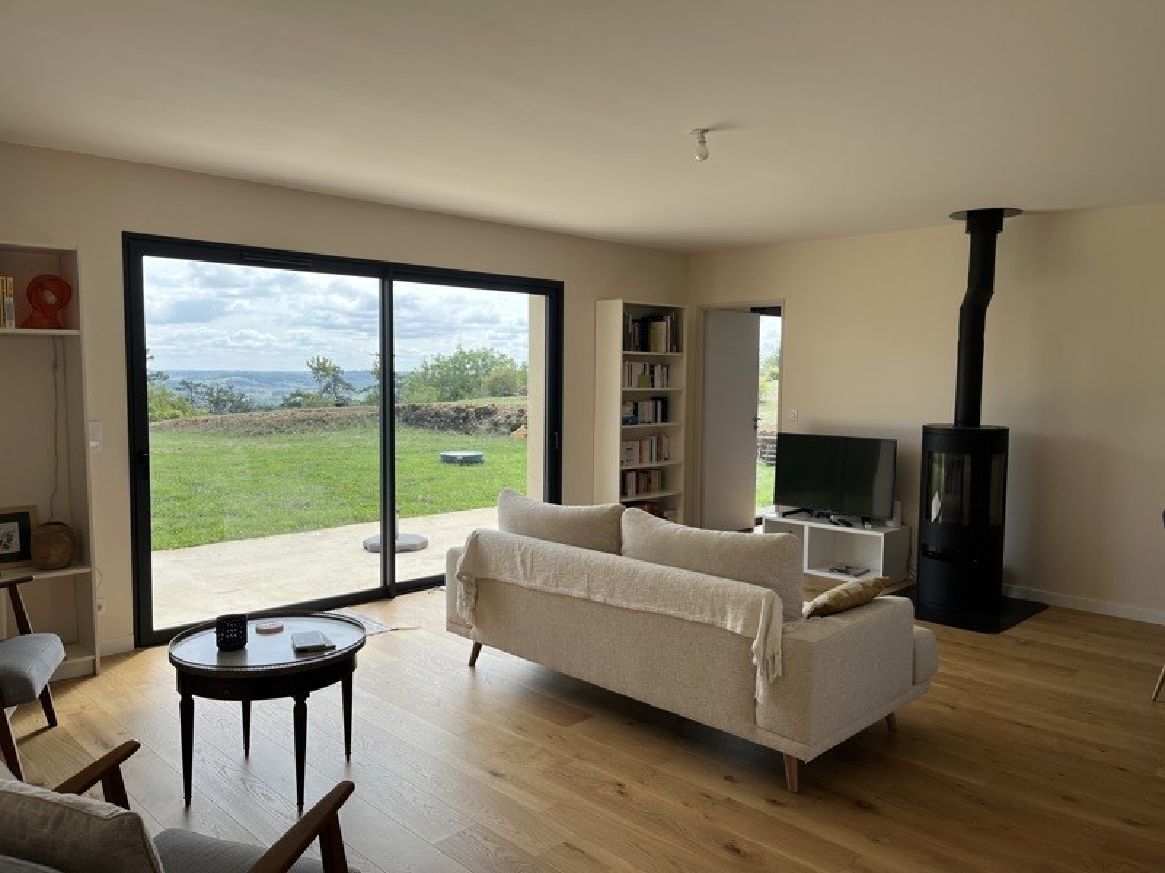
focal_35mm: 26
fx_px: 875
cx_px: 582
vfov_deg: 53.1
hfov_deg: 67.3
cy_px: 436
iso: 50
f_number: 1.6
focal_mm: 5.1
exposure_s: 1/858
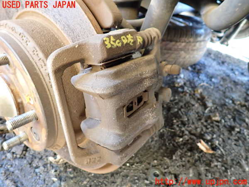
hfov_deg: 69.4
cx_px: 124
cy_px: 94
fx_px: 180
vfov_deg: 54.9
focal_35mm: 25
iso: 500
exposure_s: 1/30
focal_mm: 4.5
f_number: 2
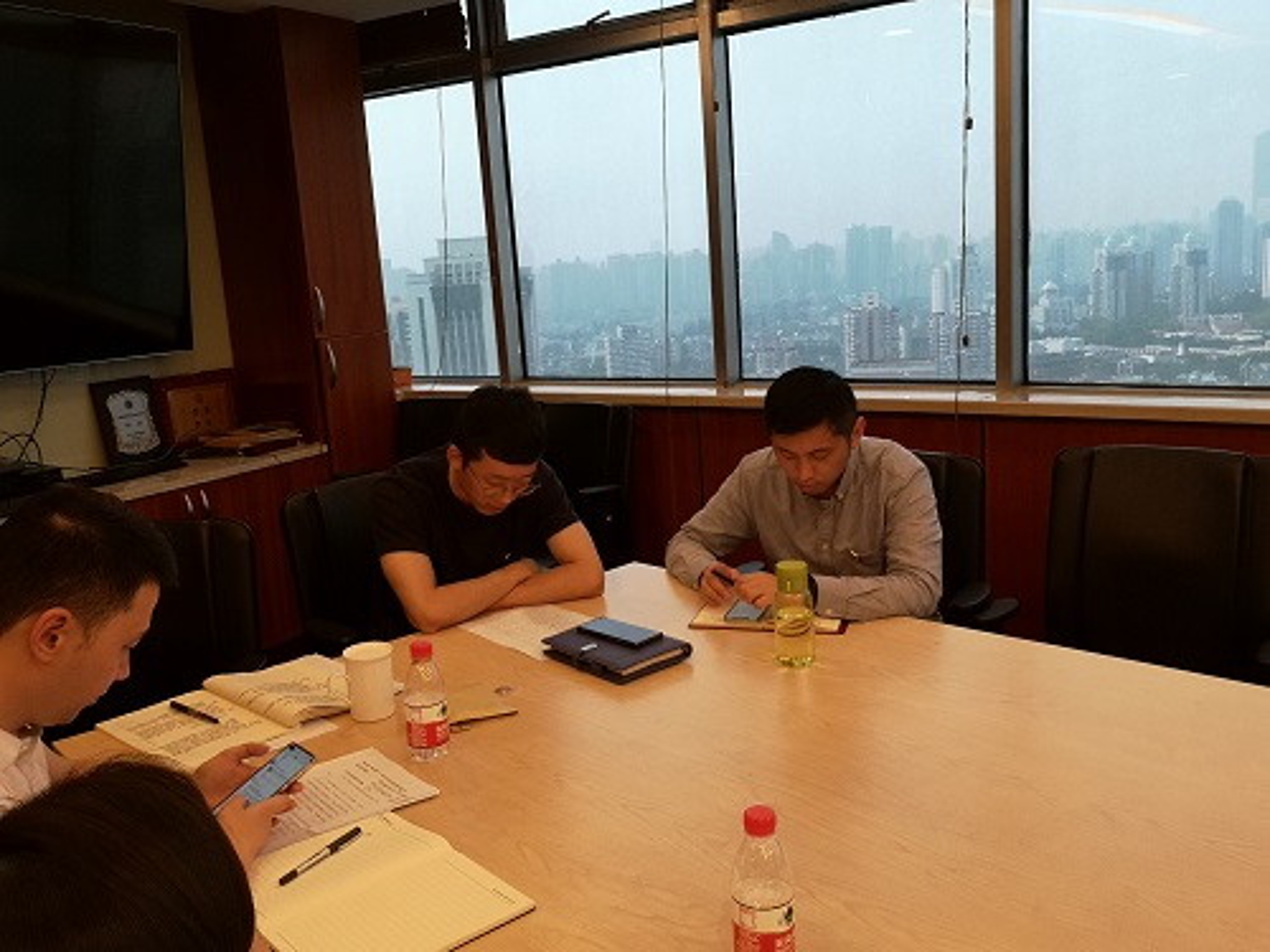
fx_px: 1101
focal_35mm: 30
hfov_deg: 60.0
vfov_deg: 46.8
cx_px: 635
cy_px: 476
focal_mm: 3.95
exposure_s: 1/50
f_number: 1.8
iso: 125
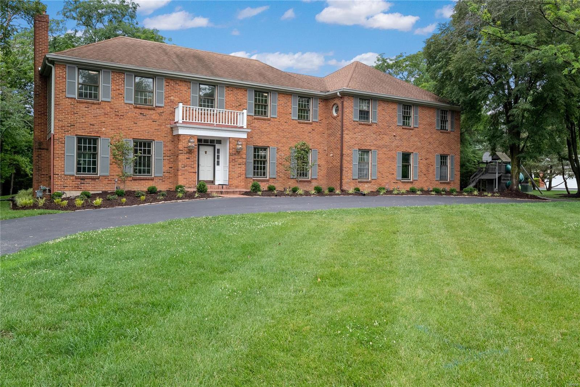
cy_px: 194
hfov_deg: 65.5
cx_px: 290
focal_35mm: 28
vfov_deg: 46.4
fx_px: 451
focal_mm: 14
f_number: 7.1
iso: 400
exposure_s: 1/400
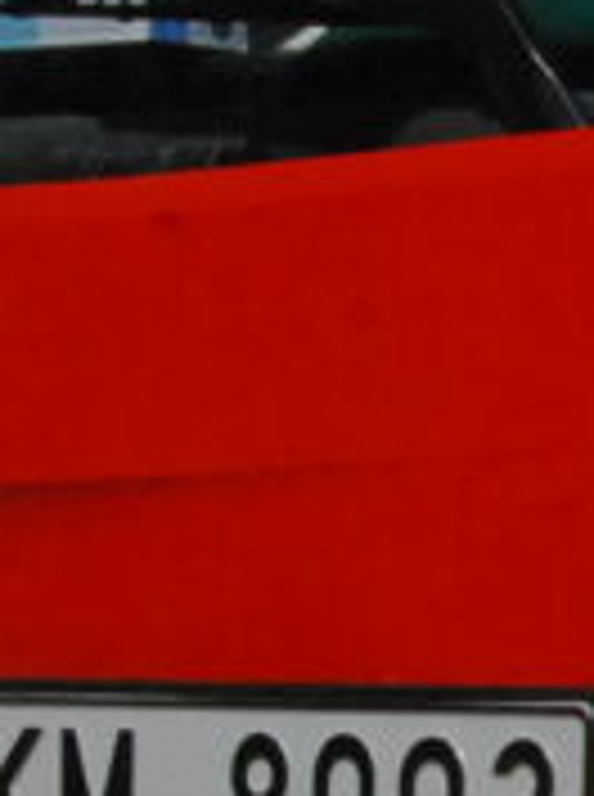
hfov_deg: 4.5
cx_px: 1868
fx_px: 7302
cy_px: 758
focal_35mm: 318
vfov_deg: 6.2
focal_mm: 38
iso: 1600
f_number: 20
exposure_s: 1/1600
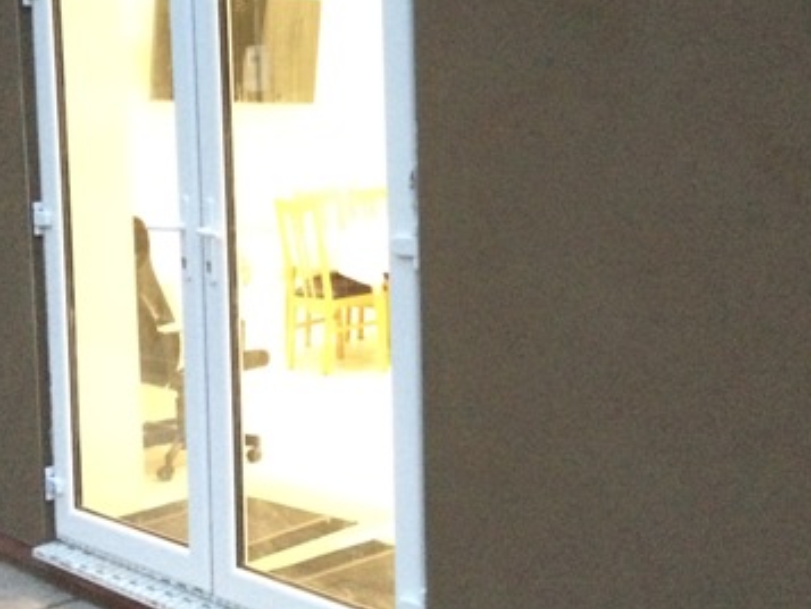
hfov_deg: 36.3
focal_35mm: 52
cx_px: 563
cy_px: 248
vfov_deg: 28.0
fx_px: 1219
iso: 800
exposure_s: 1/17
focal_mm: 4.15
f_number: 2.2
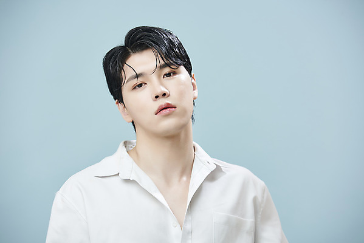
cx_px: 182
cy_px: 122
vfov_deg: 8.1
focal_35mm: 170
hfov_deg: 12.1
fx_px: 1720
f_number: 5.6
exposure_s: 1/125
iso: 50
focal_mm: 170
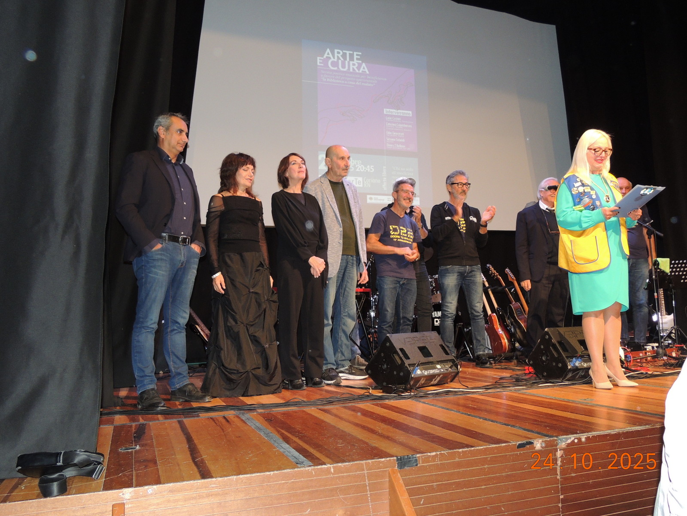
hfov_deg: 60.0
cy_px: 258
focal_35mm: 30
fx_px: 595
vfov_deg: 46.8
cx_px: 344
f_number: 3.1
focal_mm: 5.3
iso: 320
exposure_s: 1/30
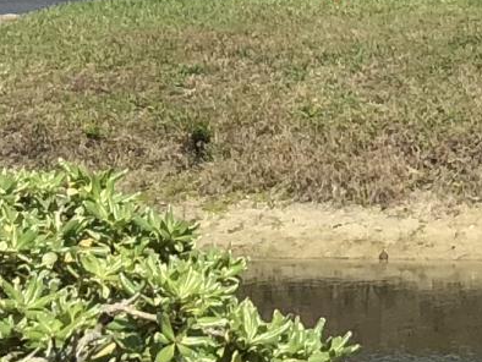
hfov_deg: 9.2
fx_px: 2968
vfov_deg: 6.8
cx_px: 502
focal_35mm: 213
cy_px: -361
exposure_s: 1/3436
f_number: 1.8
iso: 25
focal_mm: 3.99
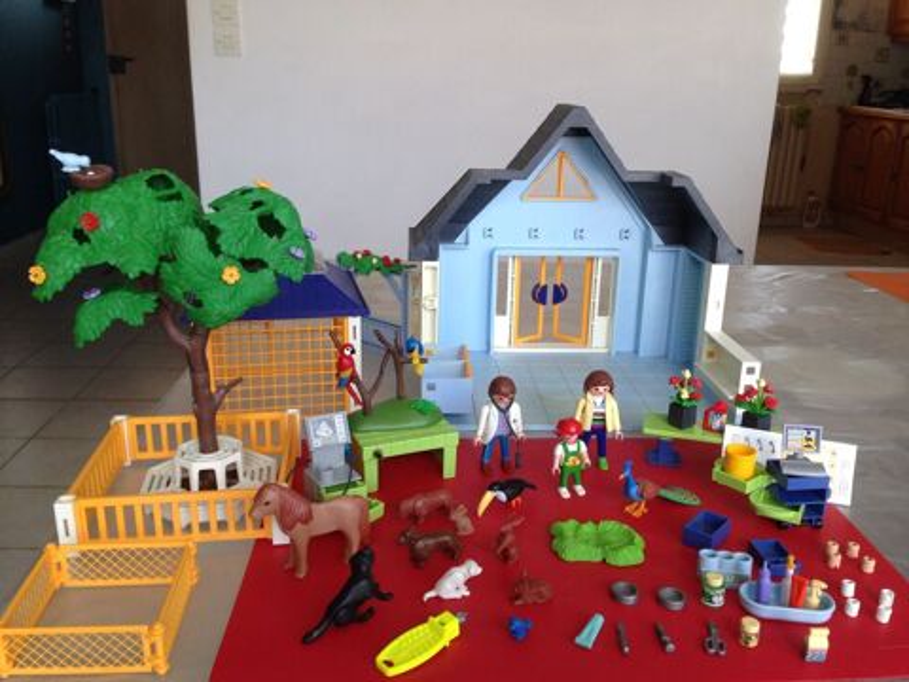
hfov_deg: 55.4
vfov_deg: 42.9
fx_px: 867
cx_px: 454
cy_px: 341
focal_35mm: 33
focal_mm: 4.12
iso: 80
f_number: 2.4
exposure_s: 1/20
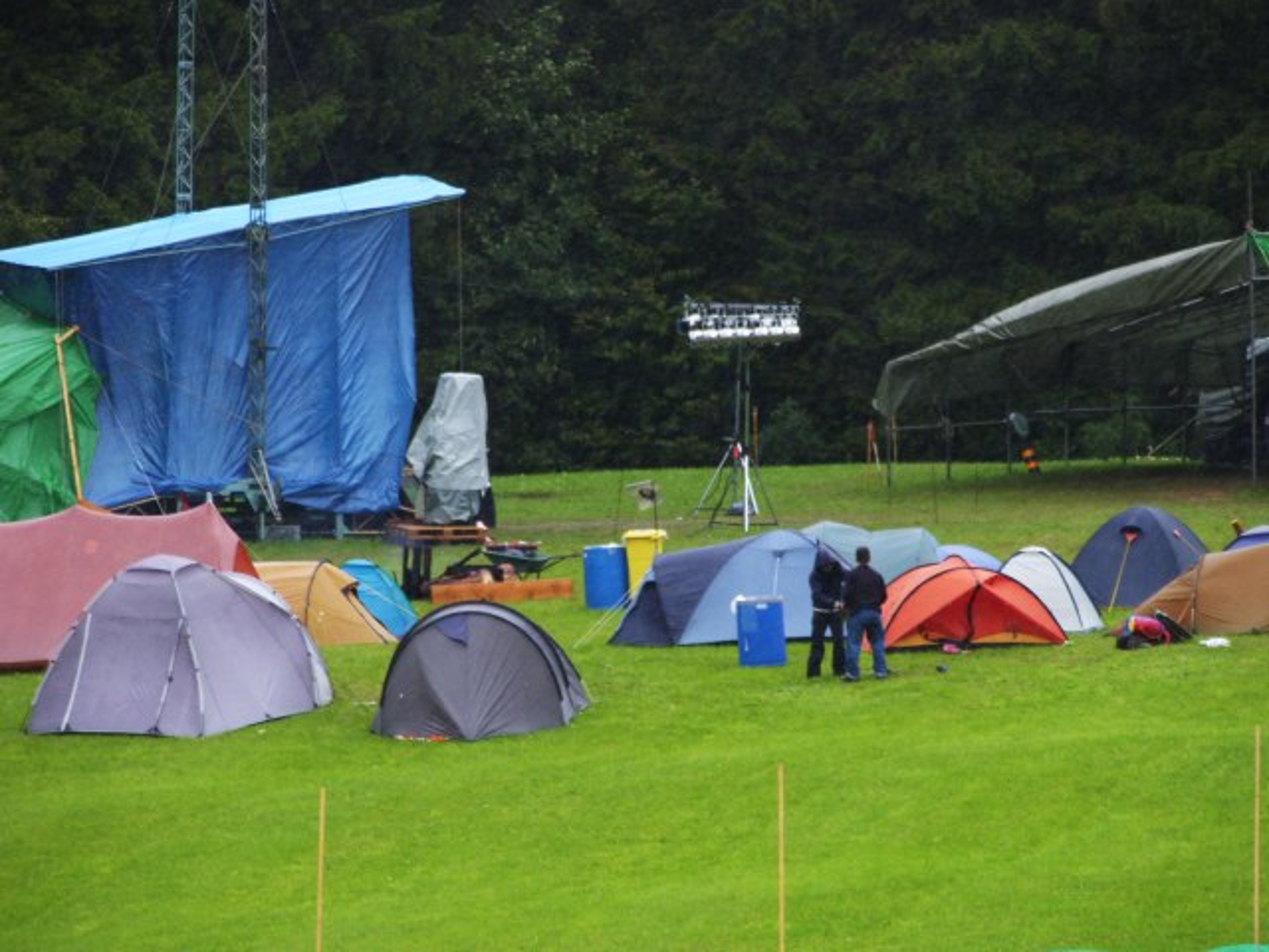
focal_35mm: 420
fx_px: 15397
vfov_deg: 3.5
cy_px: 476
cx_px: 634
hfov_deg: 4.7
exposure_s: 1/250
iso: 64
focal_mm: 104.7
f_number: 4.6
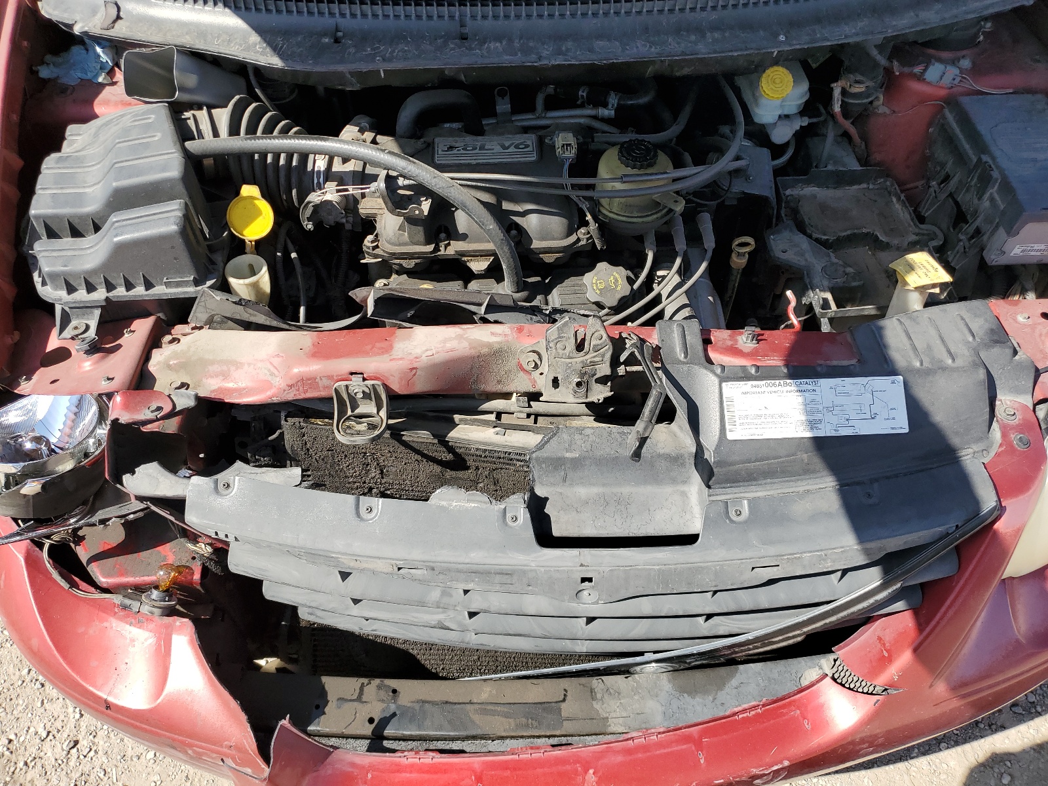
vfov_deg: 53.1
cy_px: 393
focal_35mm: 26
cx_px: 524
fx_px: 787
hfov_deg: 67.3
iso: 50
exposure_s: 1/1429
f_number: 1.5
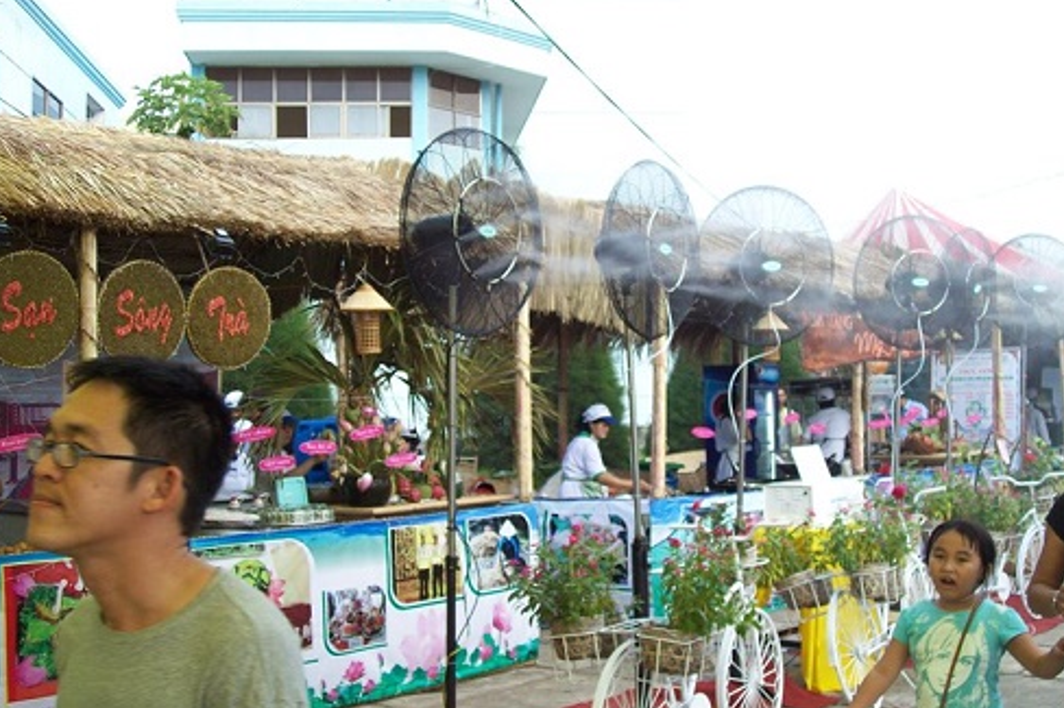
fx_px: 1418
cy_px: 367
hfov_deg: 41.1
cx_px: 536
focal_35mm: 48
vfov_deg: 28.1
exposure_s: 1/147
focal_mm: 7.6
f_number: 3
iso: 80
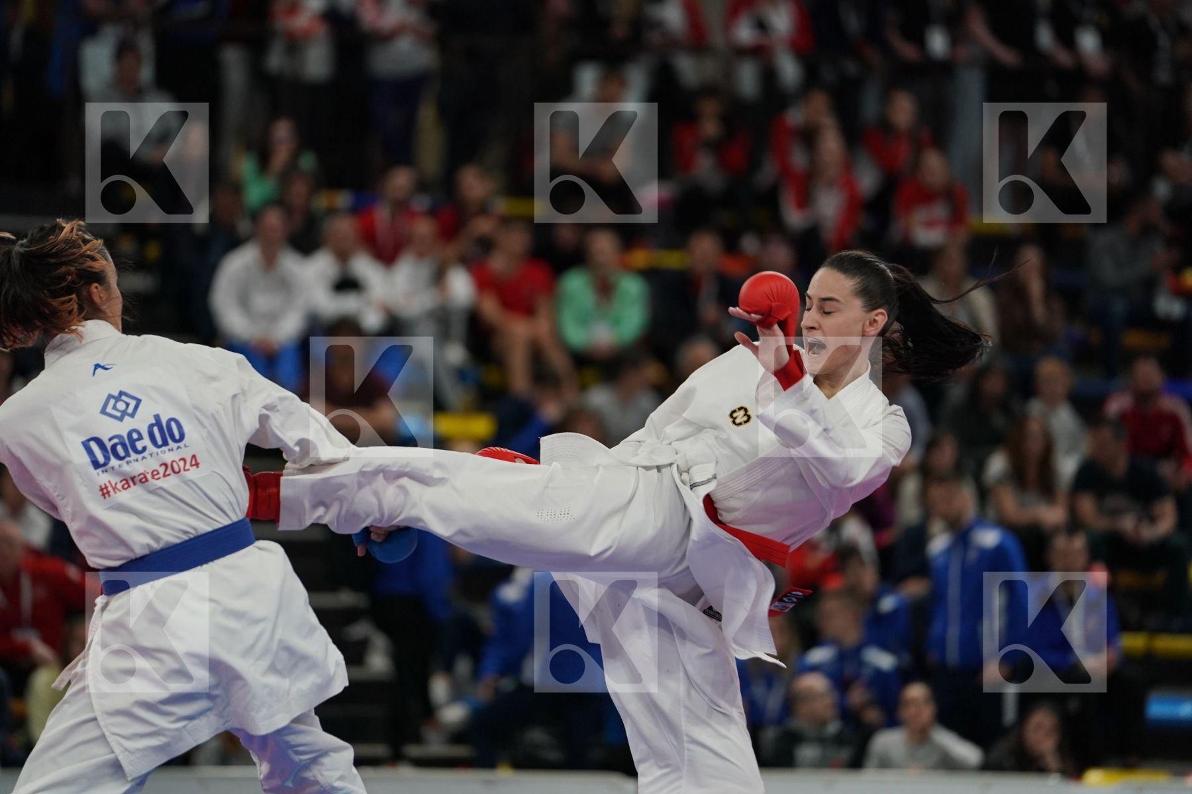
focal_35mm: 200
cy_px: 397
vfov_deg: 6.9
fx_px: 6622
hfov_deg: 10.3
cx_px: 596
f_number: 2.8
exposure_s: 1/1000
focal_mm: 200
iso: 1600
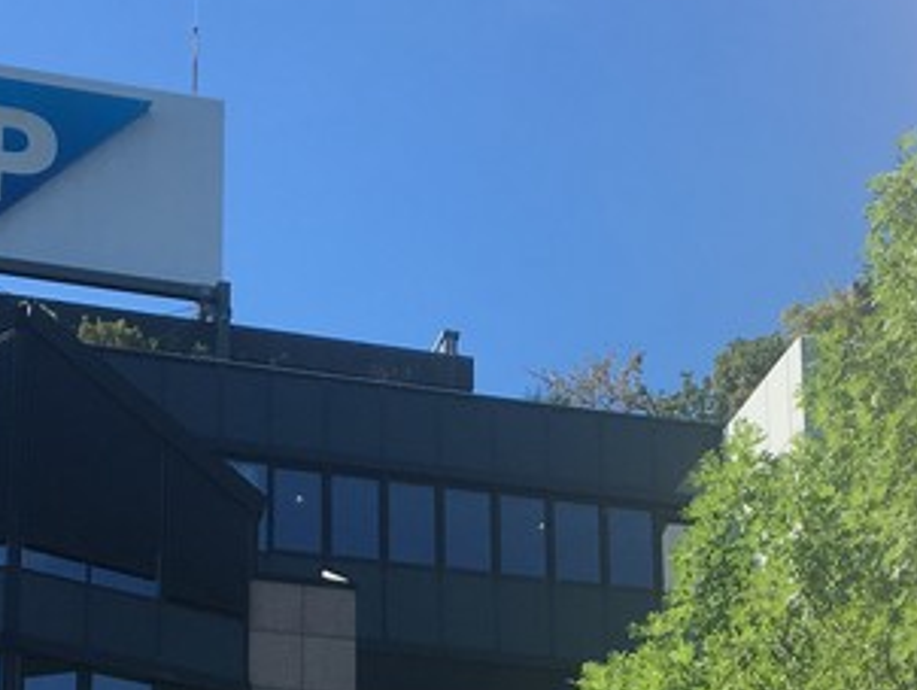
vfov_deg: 14.8
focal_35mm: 96
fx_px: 2545
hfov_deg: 20.4
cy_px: 897
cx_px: 562
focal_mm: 4.15
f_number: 2.2
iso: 25
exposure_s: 1/1166
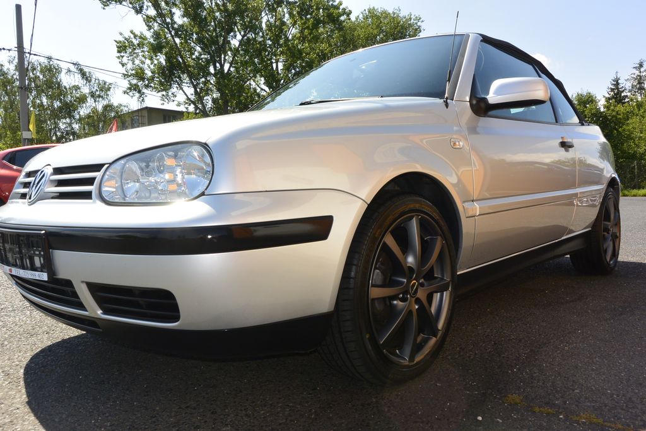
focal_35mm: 27
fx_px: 485
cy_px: 216
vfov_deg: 47.9
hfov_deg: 67.4
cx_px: 323
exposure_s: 1/250
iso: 160
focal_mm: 10
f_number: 8
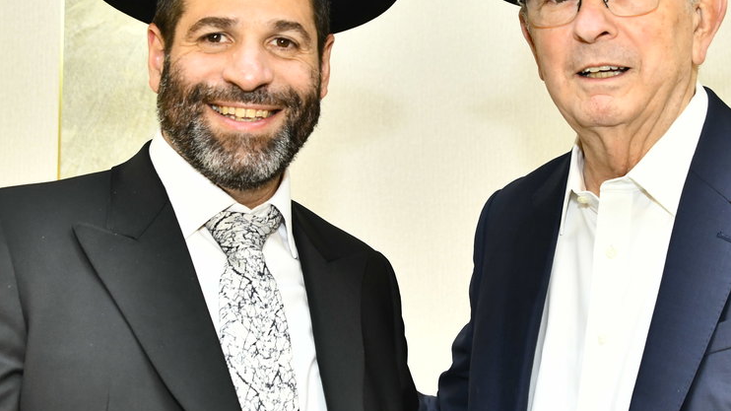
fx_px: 1686
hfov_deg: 24.4
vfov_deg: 13.9
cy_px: 128
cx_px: 421
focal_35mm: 87
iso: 1250
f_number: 5.6
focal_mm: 44
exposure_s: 1/125
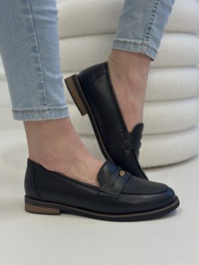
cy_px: 132
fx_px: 368
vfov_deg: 39.7
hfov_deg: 30.3
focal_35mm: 48
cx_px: 100
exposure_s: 1/100
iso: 125
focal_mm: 6.86
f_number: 1.78
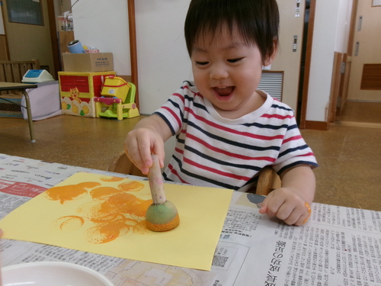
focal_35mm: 28
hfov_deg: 63.4
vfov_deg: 49.7
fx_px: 308
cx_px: 190
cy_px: 143
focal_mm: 5.1
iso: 255
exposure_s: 1/125
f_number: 3.9
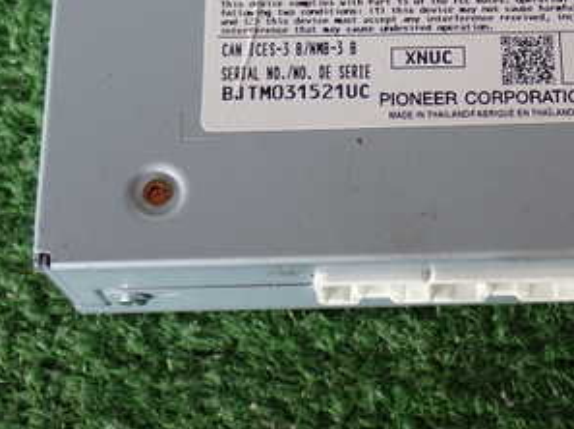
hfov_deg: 21.8
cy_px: 29
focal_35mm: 89
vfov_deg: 16.3
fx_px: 1474
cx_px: 445
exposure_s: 1/60
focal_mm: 7.84
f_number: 2.9
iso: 200
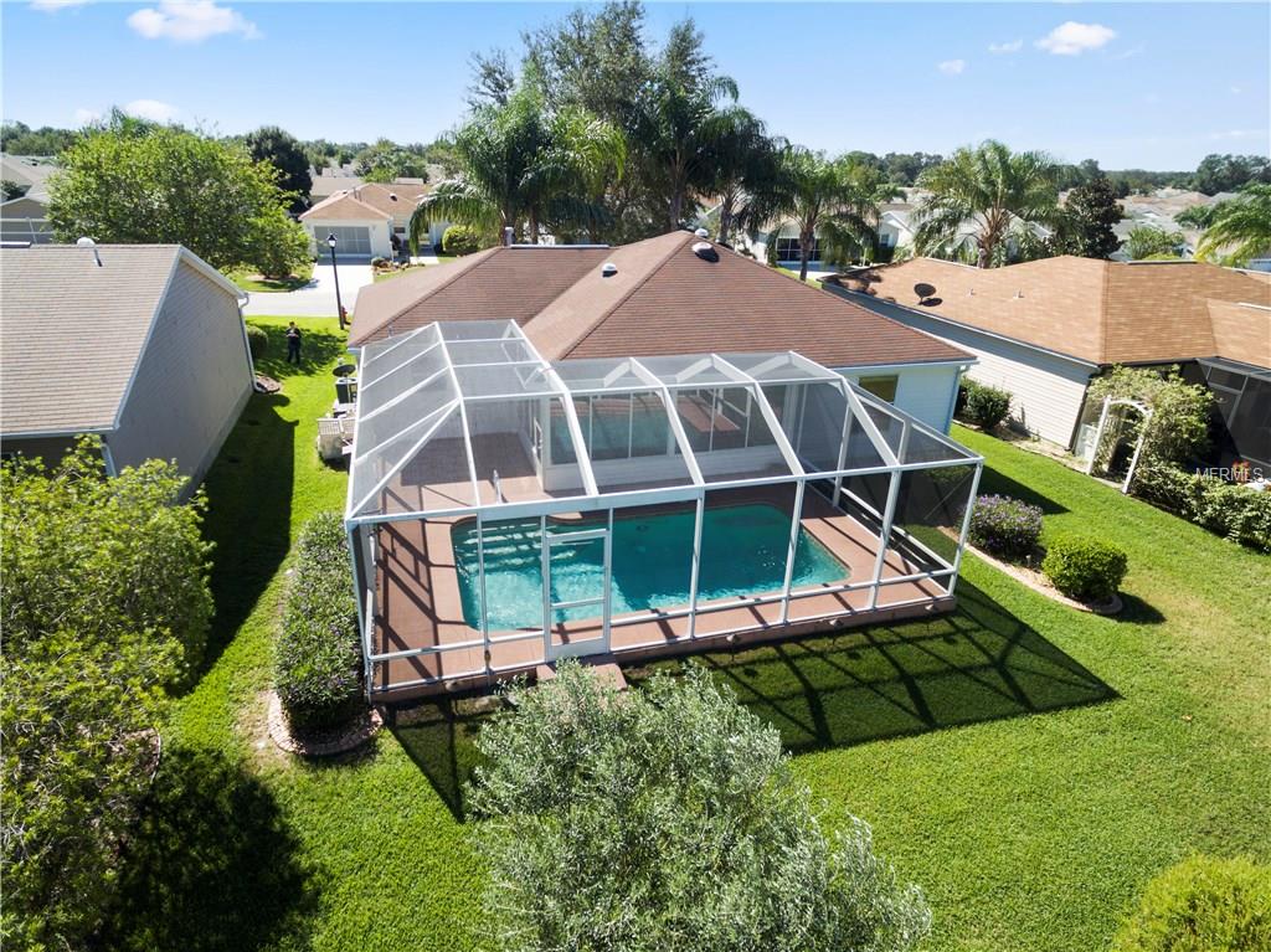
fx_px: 734
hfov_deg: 81.8
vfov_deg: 65.9
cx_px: 636
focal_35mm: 20
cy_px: 476
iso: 100
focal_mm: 3.61
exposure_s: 1/550
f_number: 2.8
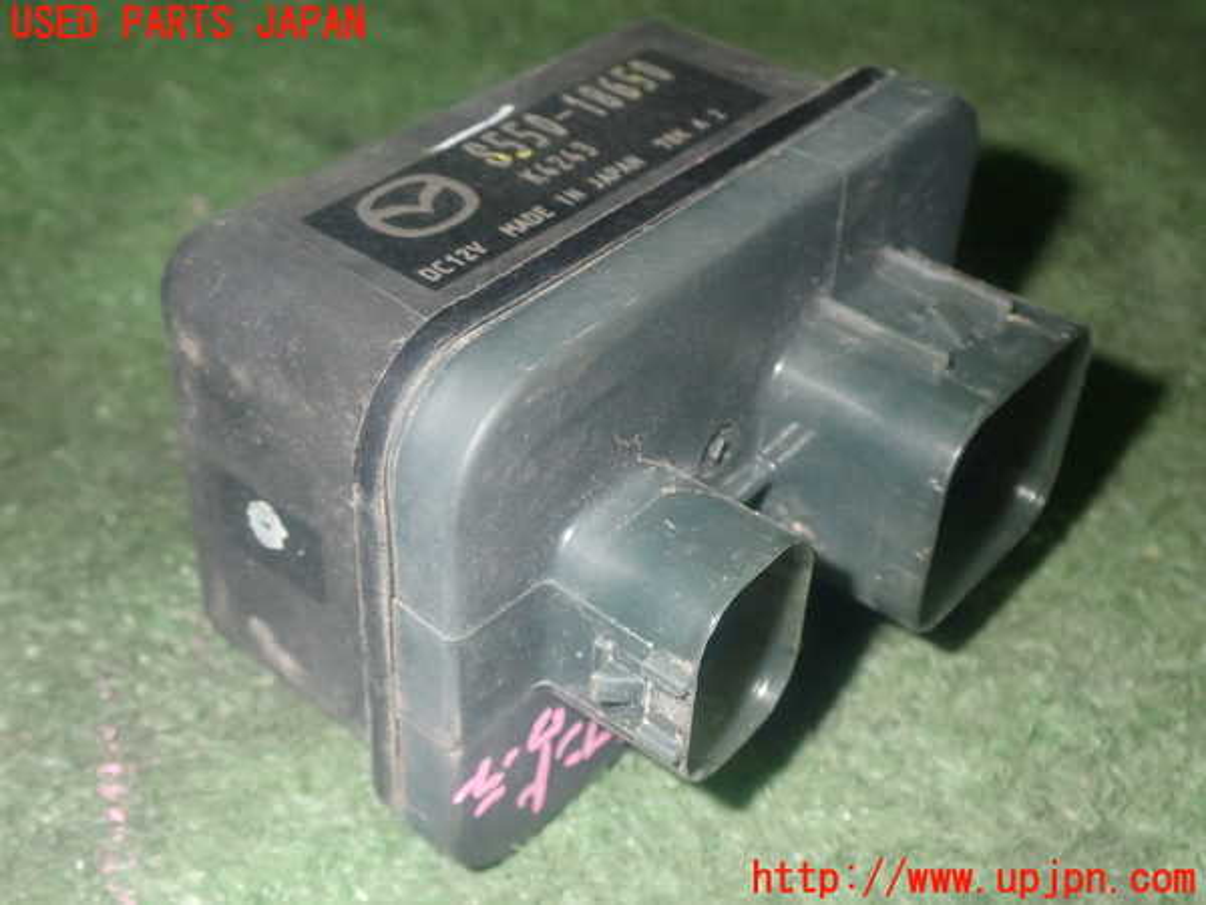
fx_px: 1637
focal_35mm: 47
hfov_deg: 40.4
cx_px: 603
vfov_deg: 30.9
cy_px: 452
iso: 800
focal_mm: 8.4
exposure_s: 1/50
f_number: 9
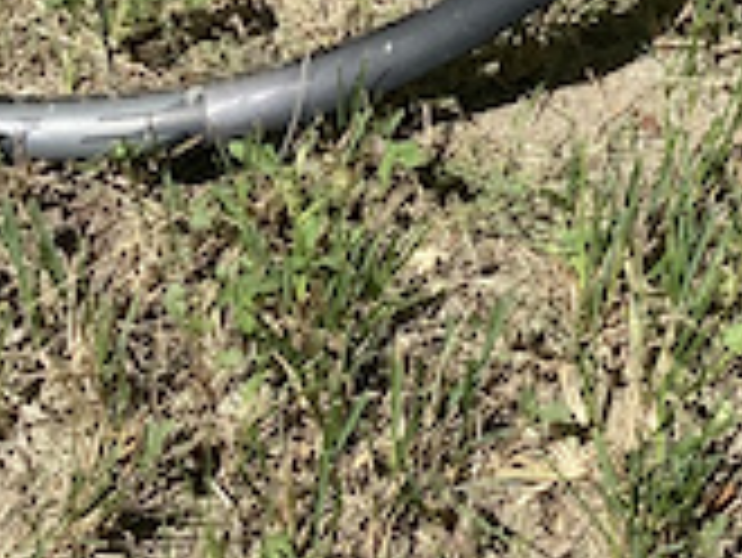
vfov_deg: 9.9
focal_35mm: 136
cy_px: -666
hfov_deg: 14.2
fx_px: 2917
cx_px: 823
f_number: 1.8
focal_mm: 3.99
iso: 25
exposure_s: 1/3205
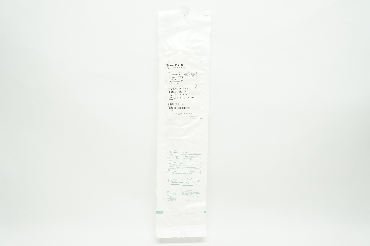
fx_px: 323
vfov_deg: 41.6
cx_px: 185
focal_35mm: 32
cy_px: 123
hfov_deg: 59.5
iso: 400
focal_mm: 21
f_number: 7.1
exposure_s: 1/40
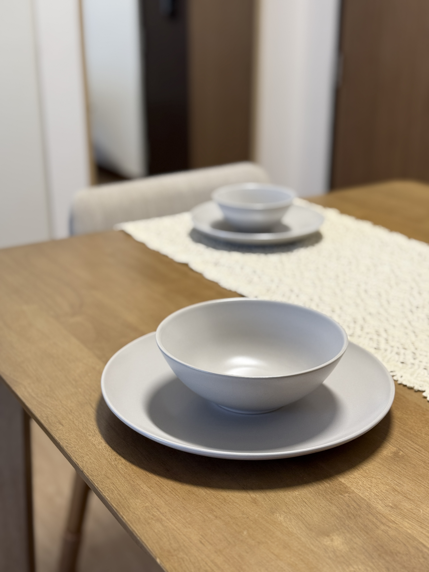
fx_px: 793
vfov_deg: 39.7
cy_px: 286
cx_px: 214
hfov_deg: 30.3
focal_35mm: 48
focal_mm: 6.76
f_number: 1.78
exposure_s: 1/50
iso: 80
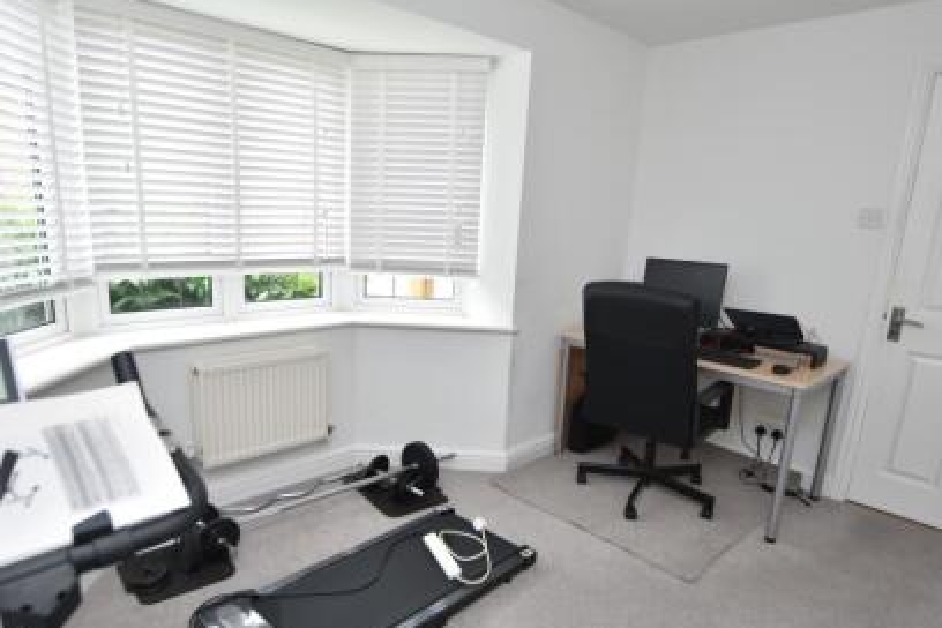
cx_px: 439
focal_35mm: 21
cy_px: 345
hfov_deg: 81.1
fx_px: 549
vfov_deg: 59.4
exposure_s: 1/30
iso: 100
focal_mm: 12
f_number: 3.5
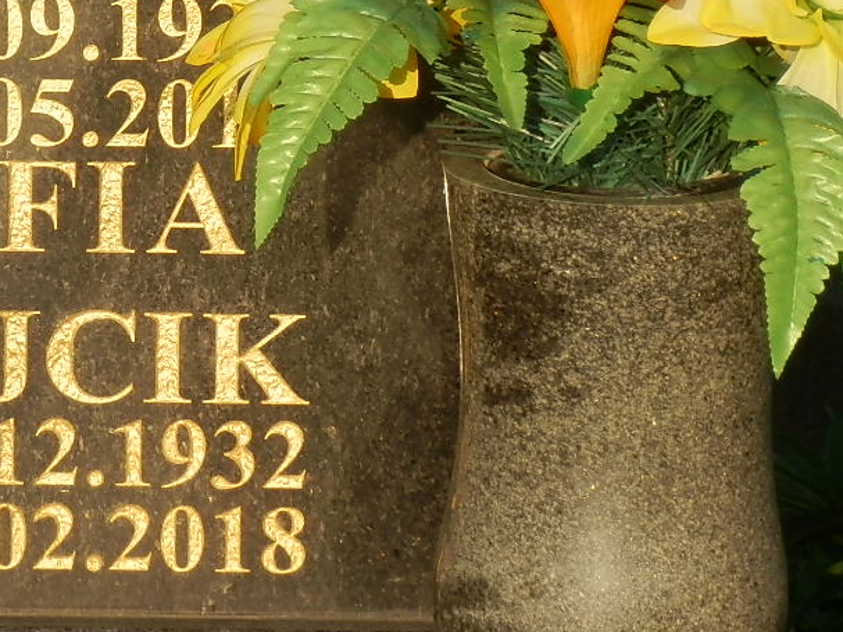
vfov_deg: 4.2
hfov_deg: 5.7
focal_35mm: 350
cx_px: 67
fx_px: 8522
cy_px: 115
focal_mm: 29.4
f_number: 5.9
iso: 80
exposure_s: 1/320
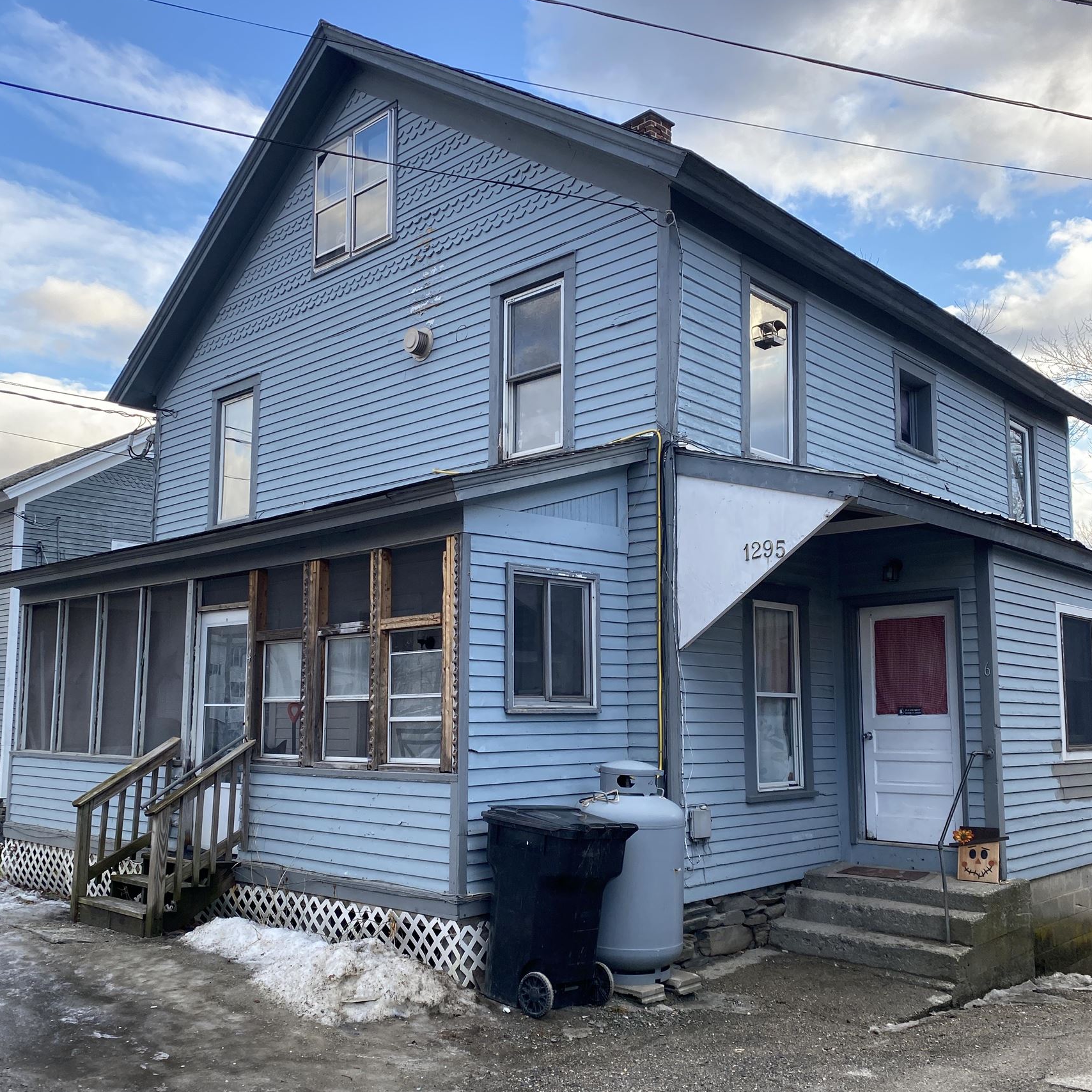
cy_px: 616
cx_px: 541
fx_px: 1106
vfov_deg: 52.4
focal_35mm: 31
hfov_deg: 52.5
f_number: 1.8
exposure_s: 1/375
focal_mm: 4.25
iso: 32
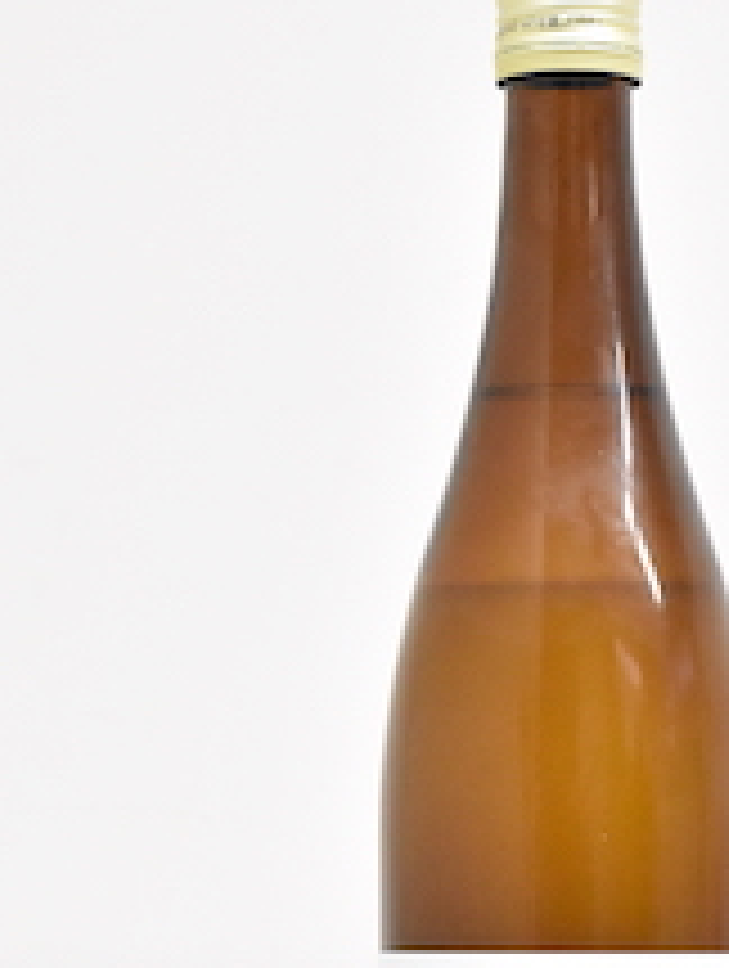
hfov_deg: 10.0
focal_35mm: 149
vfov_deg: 13.2
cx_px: 572
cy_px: 687
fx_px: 4174
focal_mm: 45
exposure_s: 1/80
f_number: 13
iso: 8000
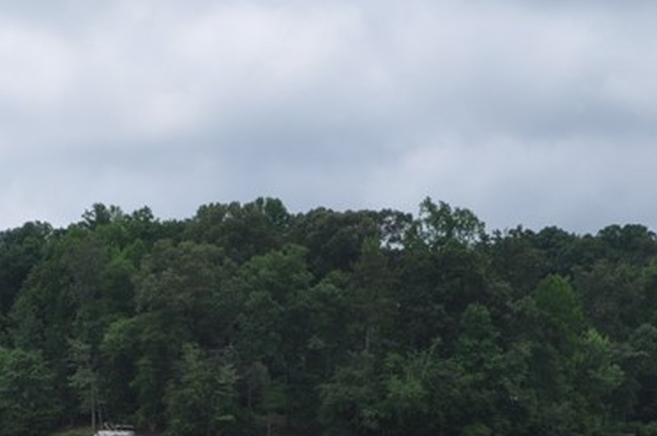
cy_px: 470
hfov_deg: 25.3
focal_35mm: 79
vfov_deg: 16.7
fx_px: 1440
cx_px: 138
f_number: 16
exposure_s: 1/200
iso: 200
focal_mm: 18
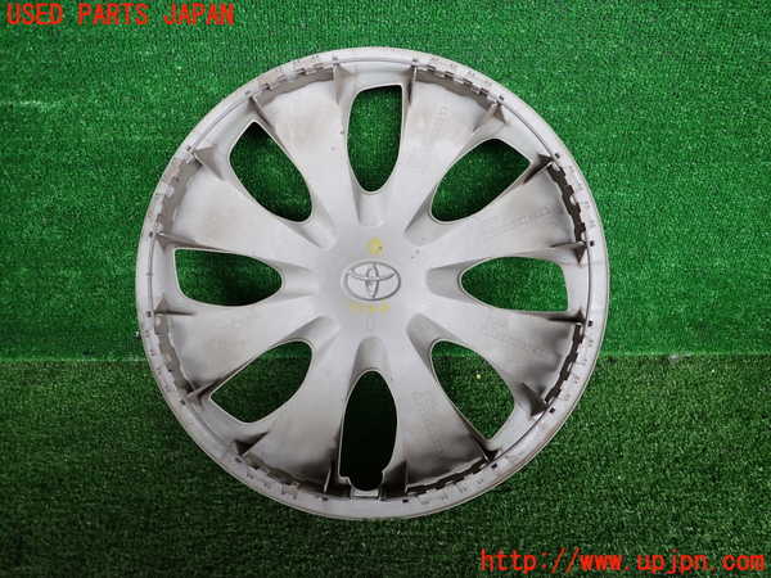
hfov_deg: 69.4
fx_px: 557
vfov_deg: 54.9
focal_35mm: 25
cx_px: 386
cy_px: 289
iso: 200
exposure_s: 1/50
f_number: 2
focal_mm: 4.5
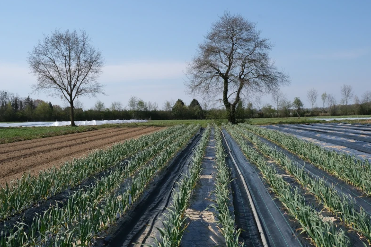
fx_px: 381
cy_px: 147
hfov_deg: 51.8
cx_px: 205
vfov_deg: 35.8
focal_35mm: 37
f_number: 20
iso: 200
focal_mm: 19.6
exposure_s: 1/60
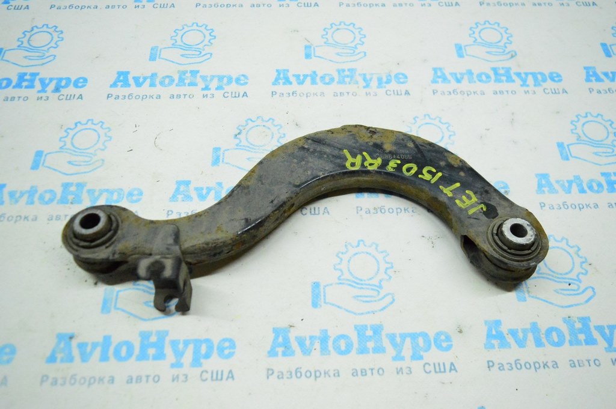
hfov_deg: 62.0
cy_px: 204
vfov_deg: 43.5
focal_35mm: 30
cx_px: 308
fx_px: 513
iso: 6400
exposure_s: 1/800
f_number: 4
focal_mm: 20
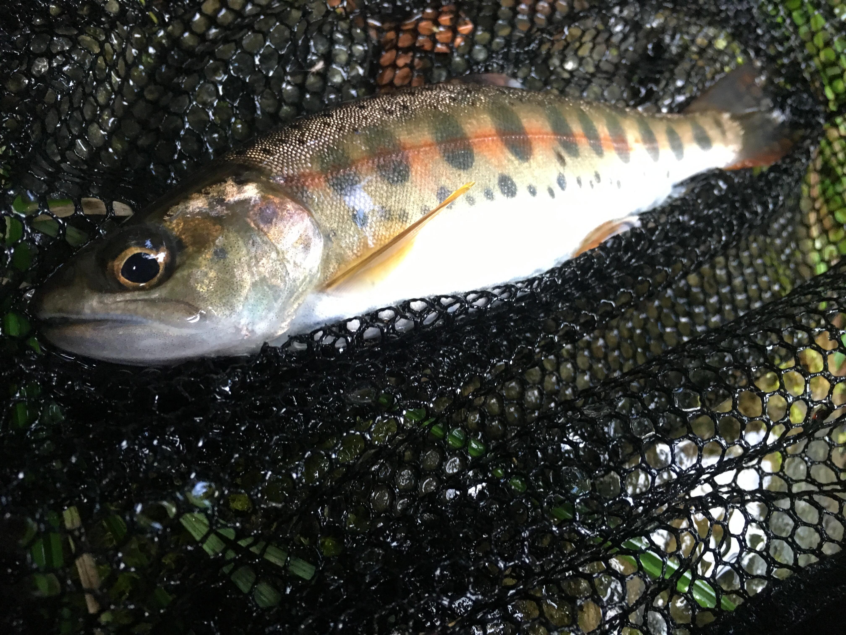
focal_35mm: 29
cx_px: 423
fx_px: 709
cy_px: 318
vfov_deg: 48.2
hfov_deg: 61.7
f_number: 2.2
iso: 200
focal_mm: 4.2
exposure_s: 1/30
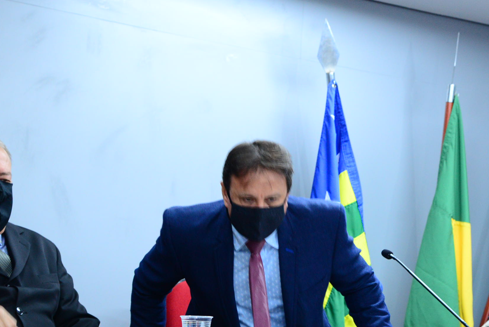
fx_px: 1427
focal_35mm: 105
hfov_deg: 19.4
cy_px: 226
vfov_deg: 13.0
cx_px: 274
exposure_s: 1/60
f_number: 5
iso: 2000
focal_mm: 58
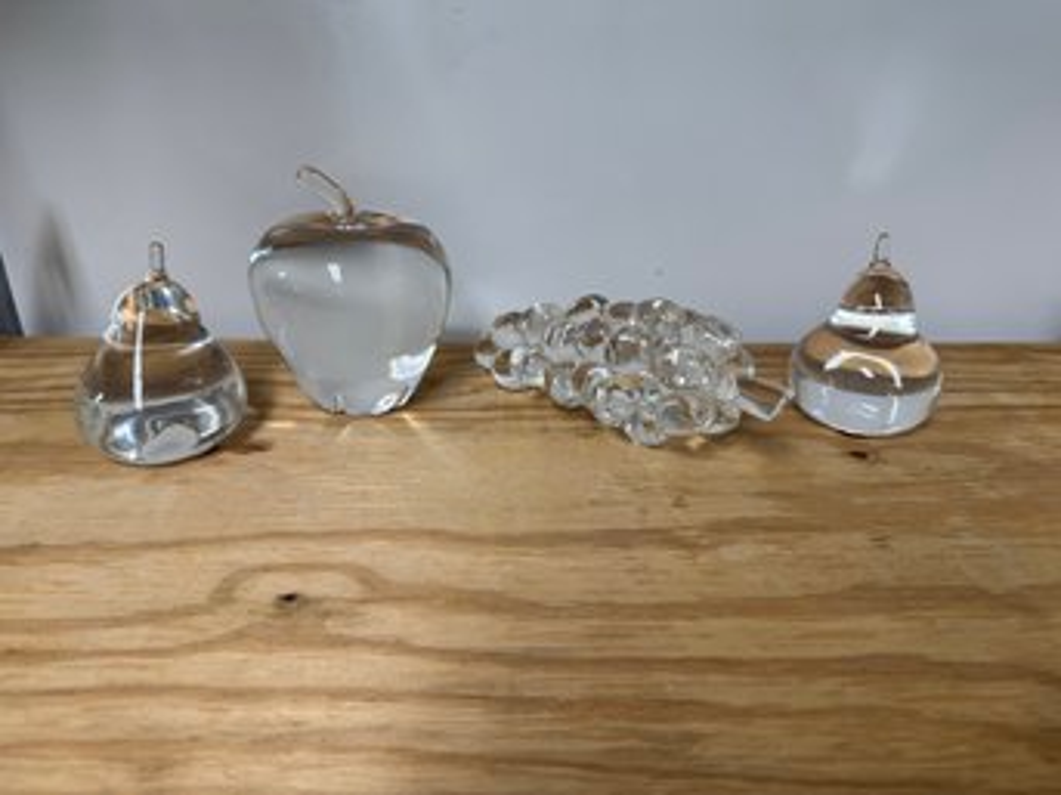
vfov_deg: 56.8
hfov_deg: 71.6
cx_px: 530
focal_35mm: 24
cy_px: 398
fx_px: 735
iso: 80
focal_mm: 6.76
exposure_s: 1/100
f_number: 1.78
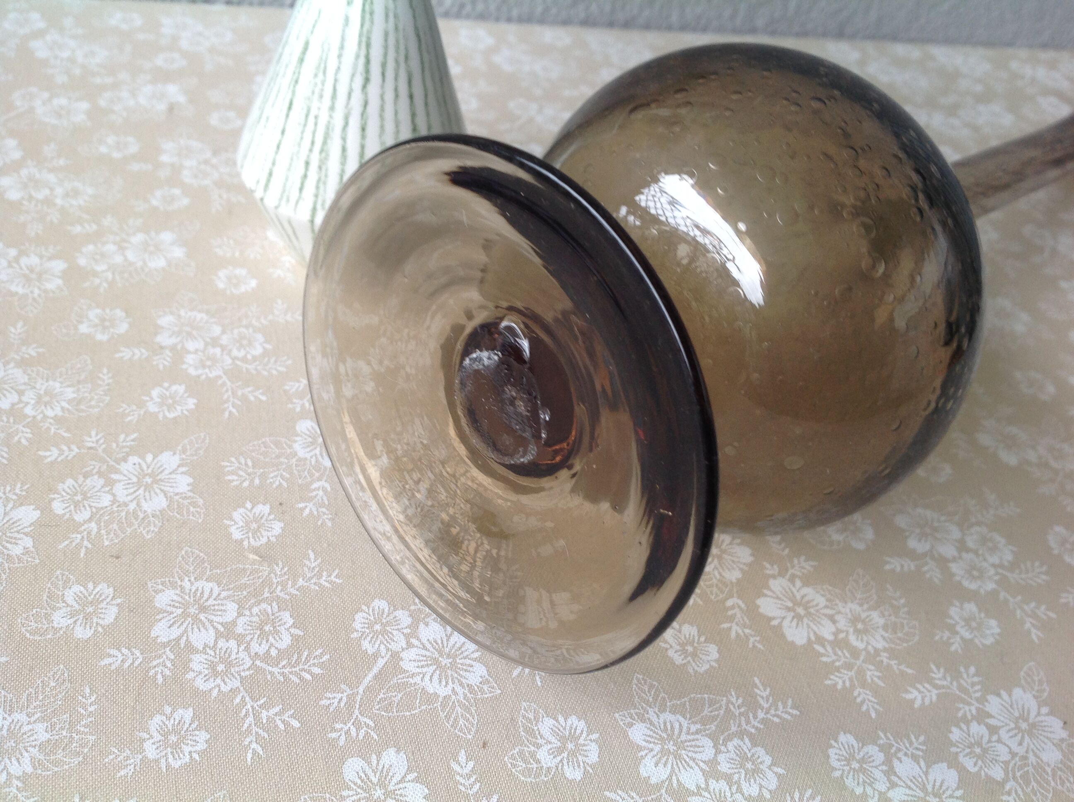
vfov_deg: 40.6
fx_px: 1084
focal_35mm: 35
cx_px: 537
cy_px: 401
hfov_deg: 52.7
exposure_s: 1/40
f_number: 2.4
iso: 64
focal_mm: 4.28
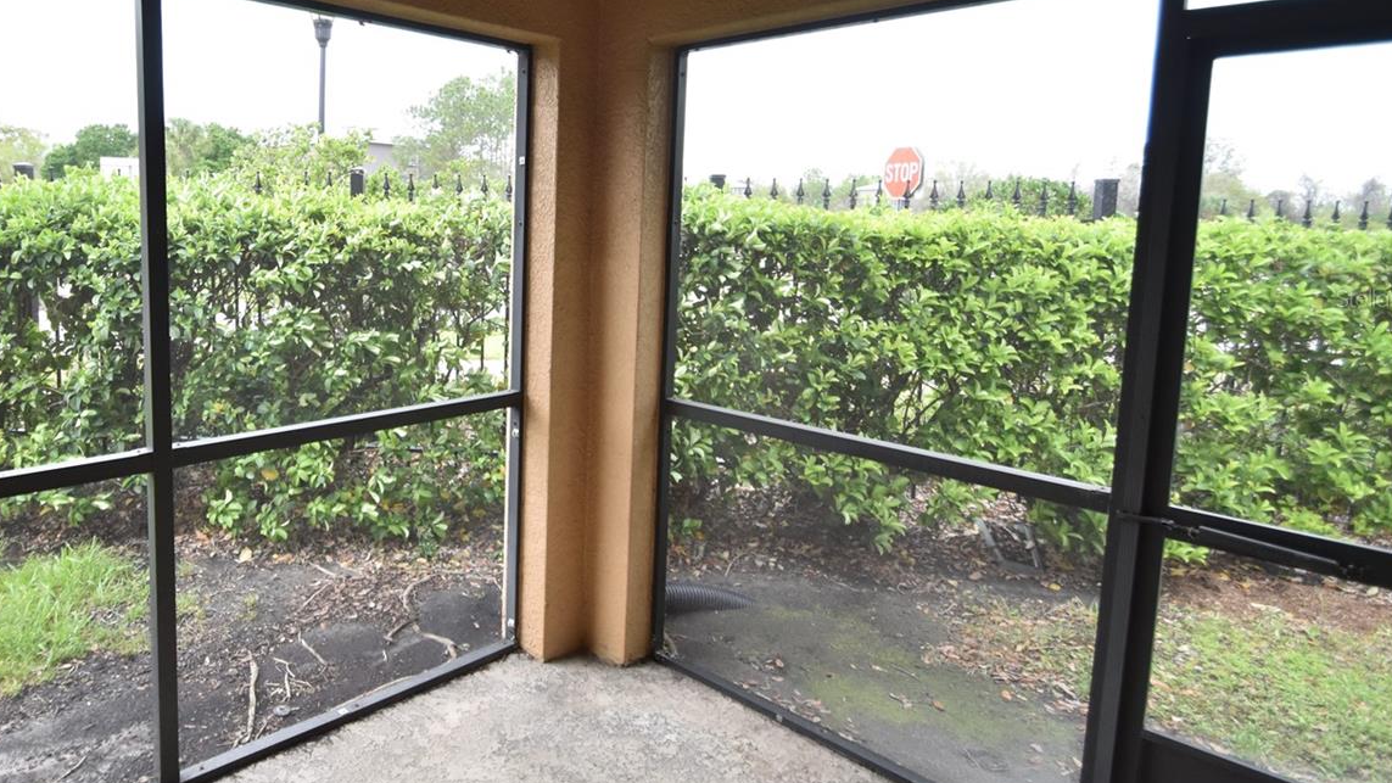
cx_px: 470
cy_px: 298
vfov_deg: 51.0
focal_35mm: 22
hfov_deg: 78.7
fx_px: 812
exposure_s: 1/750
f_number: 3.5
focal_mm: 10
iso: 800
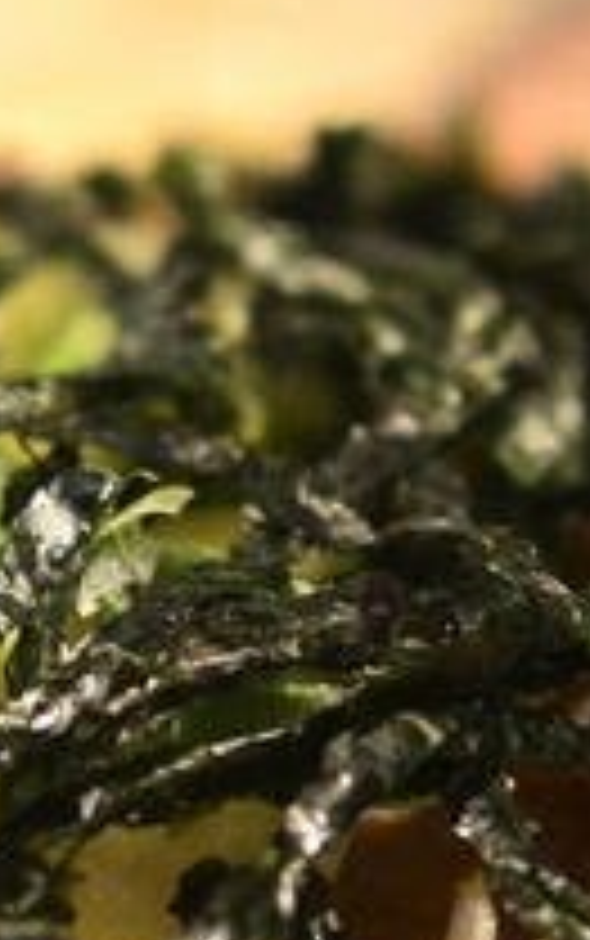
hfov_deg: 6.9
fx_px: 4904
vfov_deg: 11.0
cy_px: 551
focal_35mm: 191
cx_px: 122
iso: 400
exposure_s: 1/200
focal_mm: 18.5
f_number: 1.8
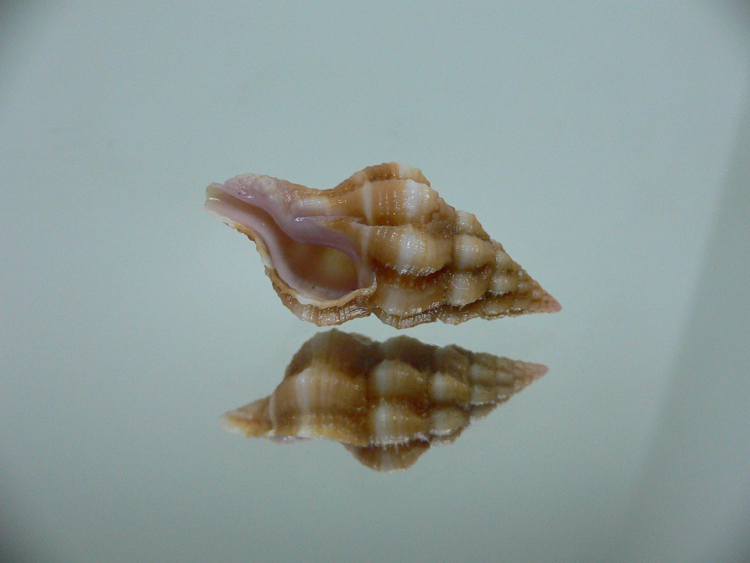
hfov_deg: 52.6
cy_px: 282
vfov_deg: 40.7
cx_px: 375
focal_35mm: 35
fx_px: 758
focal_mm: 4.6
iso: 200
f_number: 2.8
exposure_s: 1/60
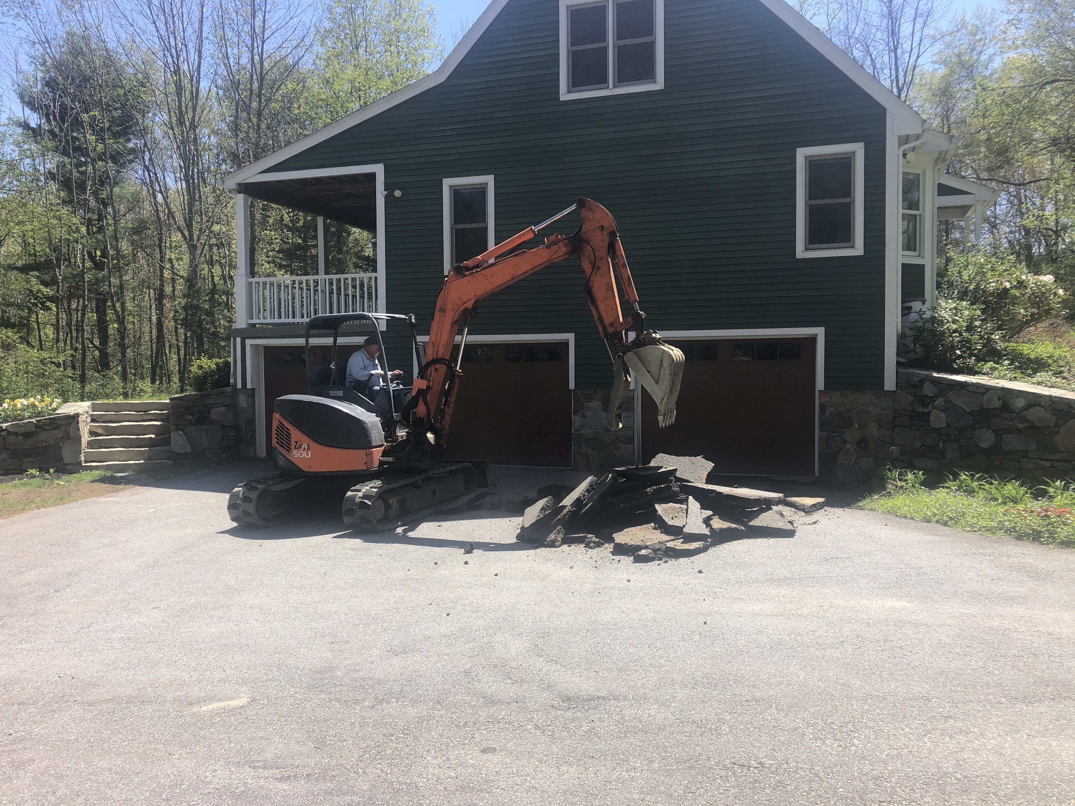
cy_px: 403
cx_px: 538
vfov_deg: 49.7
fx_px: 870
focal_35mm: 28
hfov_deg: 63.4
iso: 20
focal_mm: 3.99
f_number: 1.8
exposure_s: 1/1043
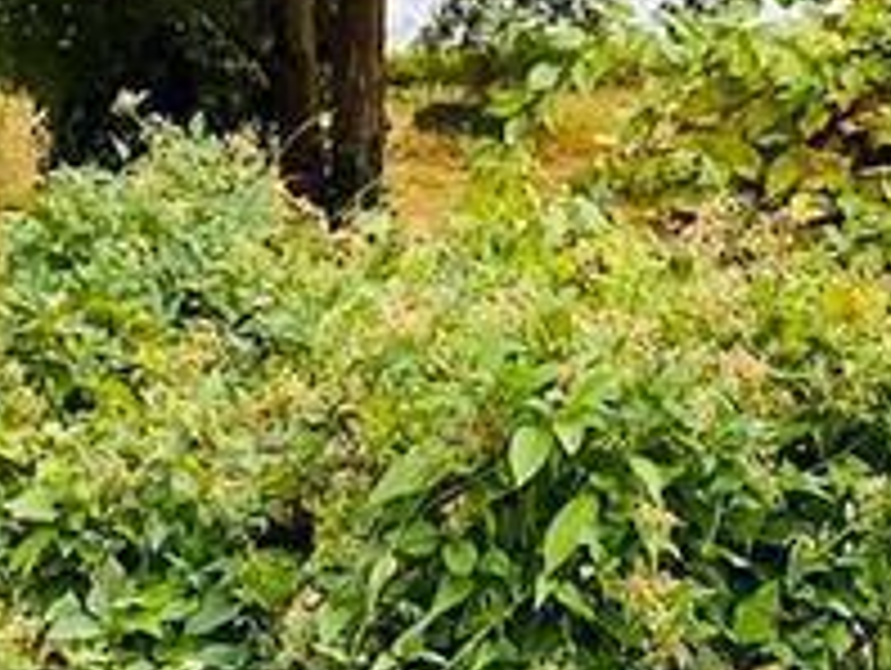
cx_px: 486
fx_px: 4871
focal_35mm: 189
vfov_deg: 7.6
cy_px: -517
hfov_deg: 10.5
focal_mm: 4.25
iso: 32
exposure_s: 1/384
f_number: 1.8
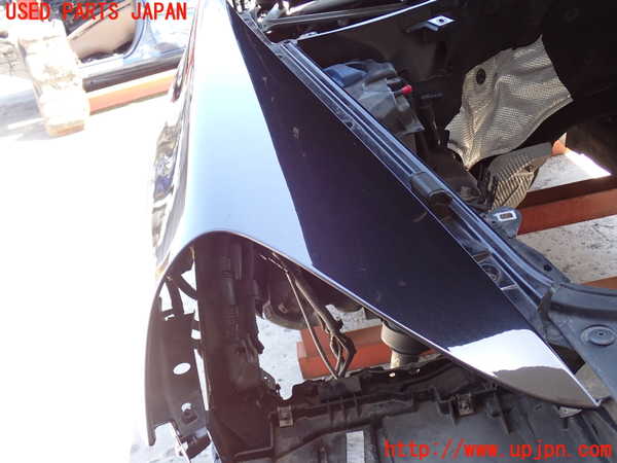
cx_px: 308
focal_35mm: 38
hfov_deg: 49.0
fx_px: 677
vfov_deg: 37.7
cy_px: 232
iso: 160
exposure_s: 1/80
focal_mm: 6.83
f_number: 2.7
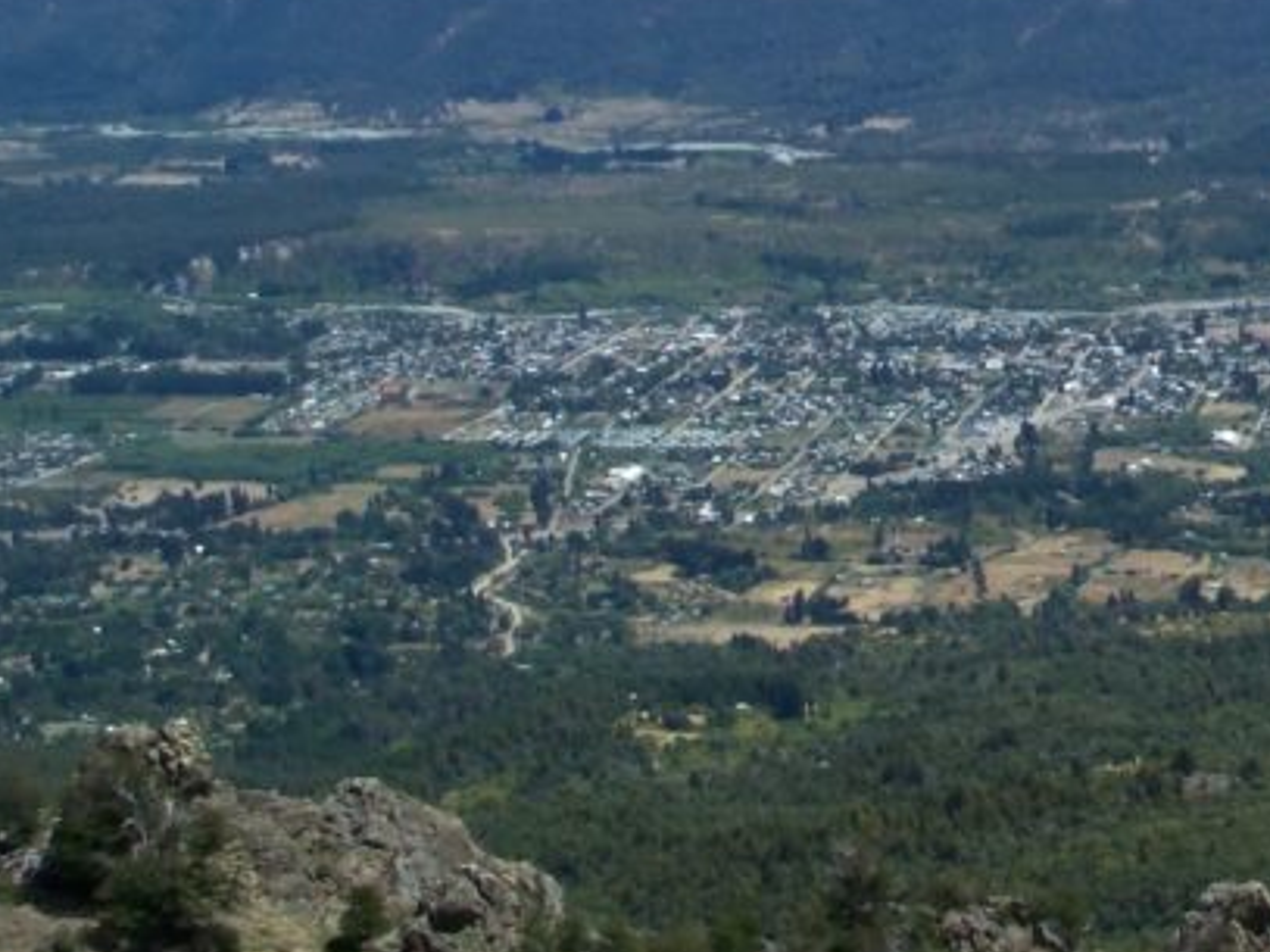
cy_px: 25
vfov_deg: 15.9
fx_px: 3338
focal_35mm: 91
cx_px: 1323
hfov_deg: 20.7
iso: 200
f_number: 7.1
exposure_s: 1/800
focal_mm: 7.8
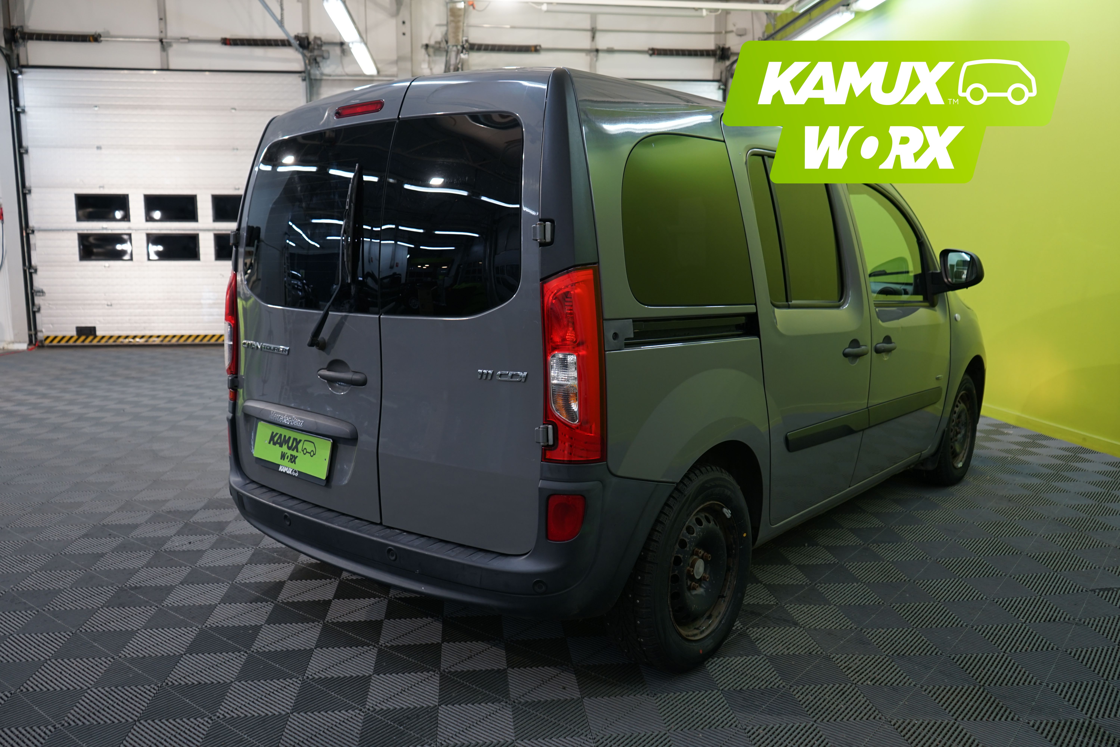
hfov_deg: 65.5
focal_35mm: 28
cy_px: 374
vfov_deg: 46.4
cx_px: 560
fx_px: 871
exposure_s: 1/25
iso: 400
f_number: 4.5
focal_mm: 28
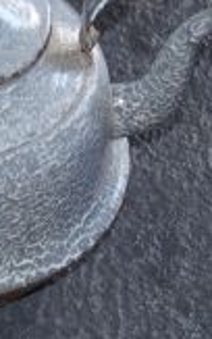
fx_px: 1212
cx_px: -64
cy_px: 89
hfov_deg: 9.8
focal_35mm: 131
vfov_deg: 15.8
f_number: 5
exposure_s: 1/60
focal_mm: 35
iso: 800
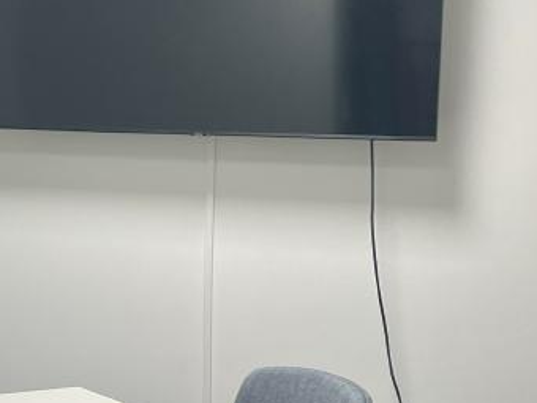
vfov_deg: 15.0
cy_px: 349
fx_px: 1520
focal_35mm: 98
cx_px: 226
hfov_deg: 20.0
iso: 100
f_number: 1.6
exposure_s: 1/100
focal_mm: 4.2
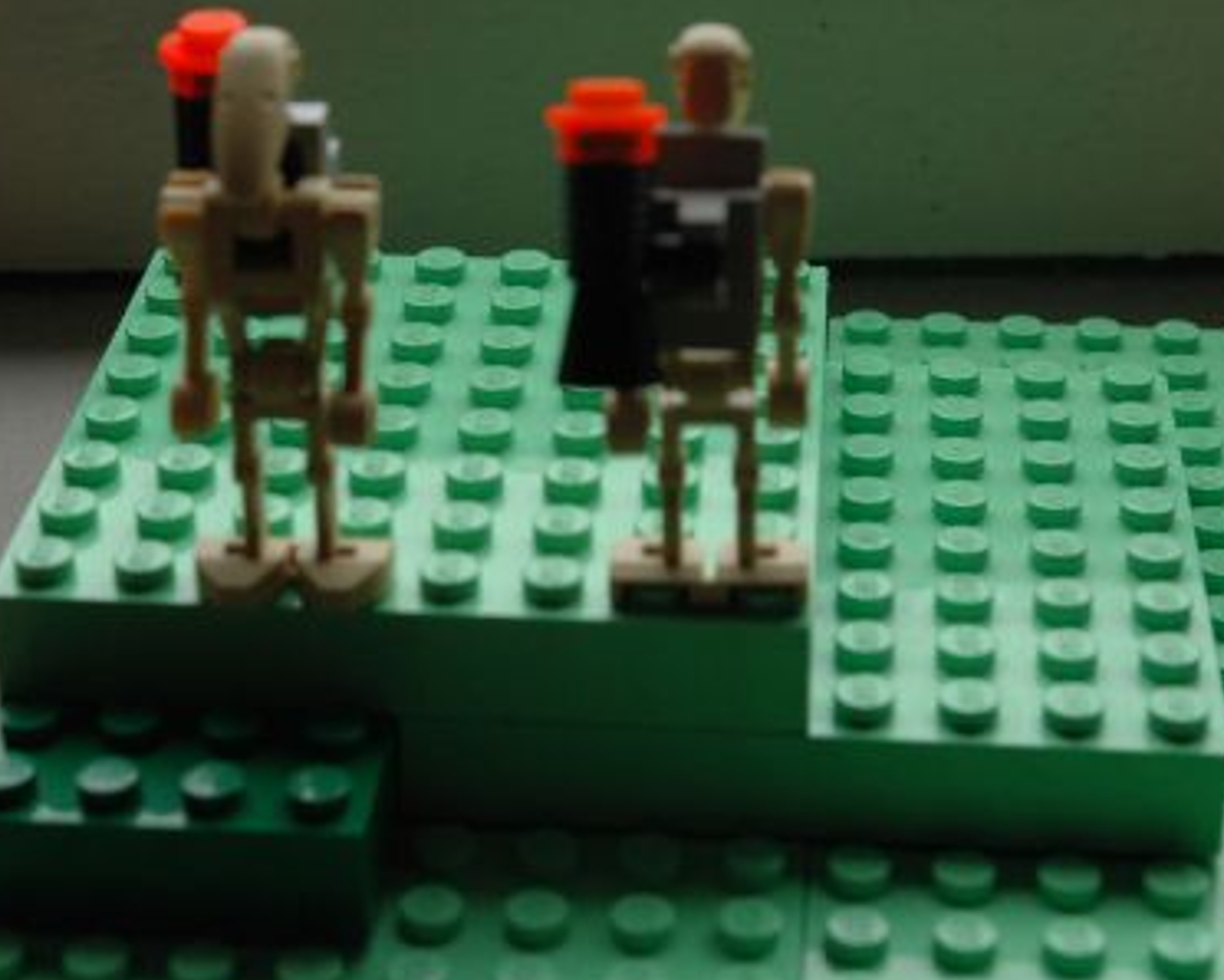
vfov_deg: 16.7
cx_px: 484
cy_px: 408
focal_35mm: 92
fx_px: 3335
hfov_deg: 20.8
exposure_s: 1/250
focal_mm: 38
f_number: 8
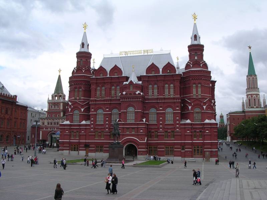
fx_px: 293
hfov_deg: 49.0
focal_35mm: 38
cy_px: 100
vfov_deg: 37.7
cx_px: 134
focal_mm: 5.8
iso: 100
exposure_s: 1/215
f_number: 5.6
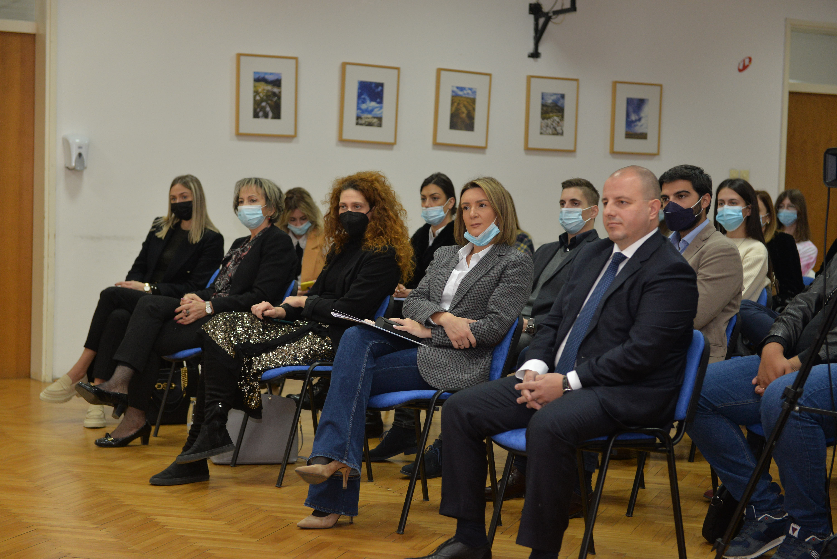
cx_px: 418
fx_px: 1628
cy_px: 280
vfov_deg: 19.5
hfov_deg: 28.8
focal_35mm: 70
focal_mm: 70
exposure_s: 1/100
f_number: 4
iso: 1000
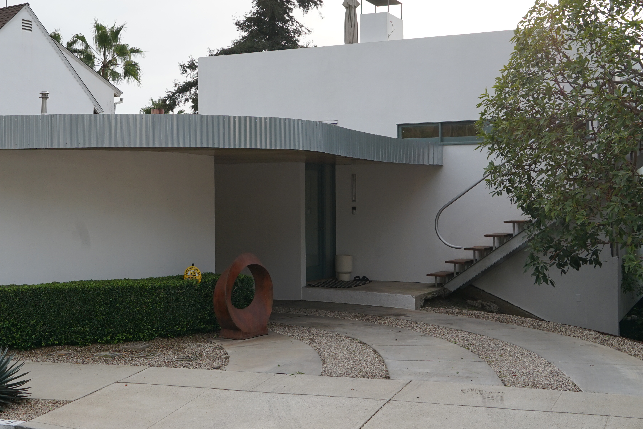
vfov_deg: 26.0
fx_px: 929
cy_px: 182
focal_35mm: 52
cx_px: 220
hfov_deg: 37.8
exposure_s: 1/320
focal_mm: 31
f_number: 9
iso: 250
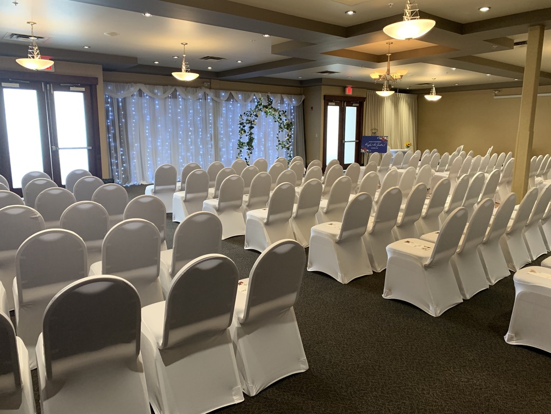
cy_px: 207
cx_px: 276
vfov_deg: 53.1
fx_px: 414
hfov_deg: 67.3
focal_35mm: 26
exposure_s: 1/40
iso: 320
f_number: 1.8
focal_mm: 4.25
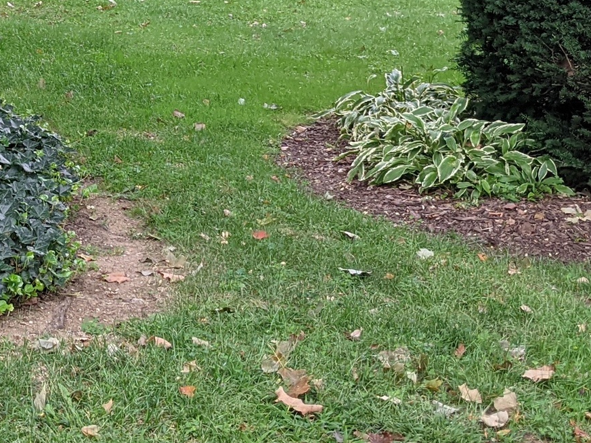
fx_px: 1622
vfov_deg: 15.1
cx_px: -47
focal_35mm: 95
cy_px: -70
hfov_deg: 19.8
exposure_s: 1/118
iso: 36
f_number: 1.73
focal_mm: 4.38
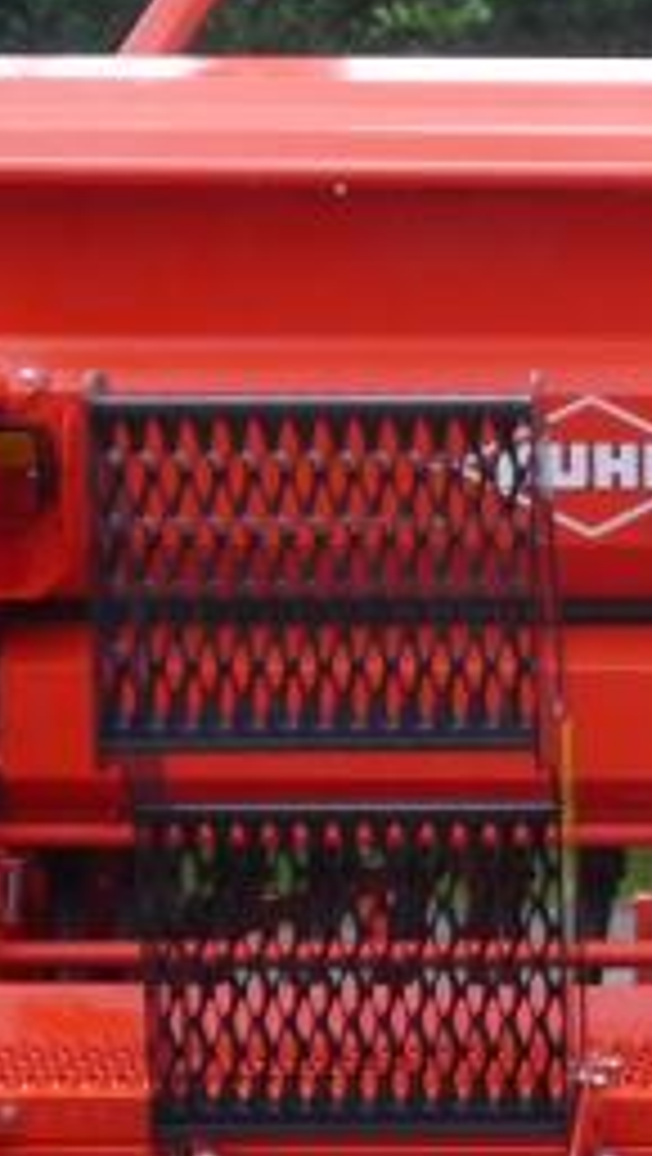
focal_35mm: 165
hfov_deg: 7.1
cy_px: 729
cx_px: 1286
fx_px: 5060
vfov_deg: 13.0
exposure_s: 1/125
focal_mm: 19
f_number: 4.5
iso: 160
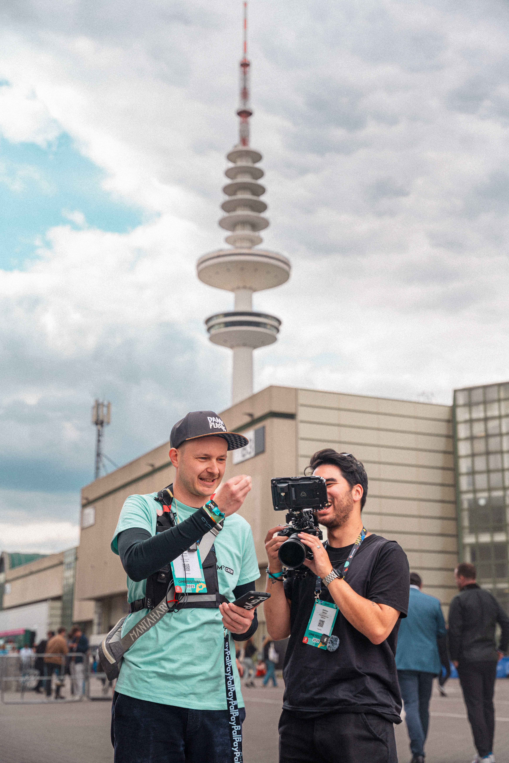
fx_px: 1058
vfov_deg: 39.7
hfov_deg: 27.0
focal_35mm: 50
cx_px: 254
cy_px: 382
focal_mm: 49.9
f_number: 4
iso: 100
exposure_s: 1/250
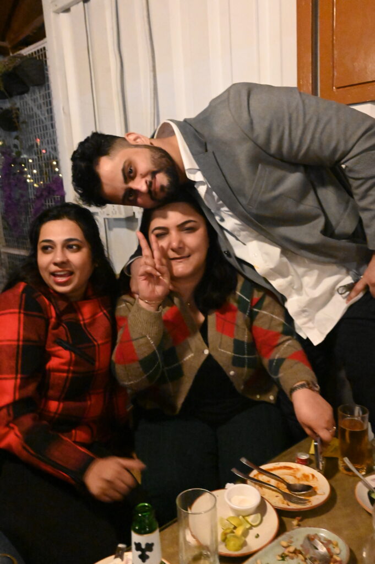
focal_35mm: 32
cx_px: 188
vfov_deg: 59.5
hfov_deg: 41.6
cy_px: 282
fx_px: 493
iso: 40000
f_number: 7.1
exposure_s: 1/30
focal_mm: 31.5
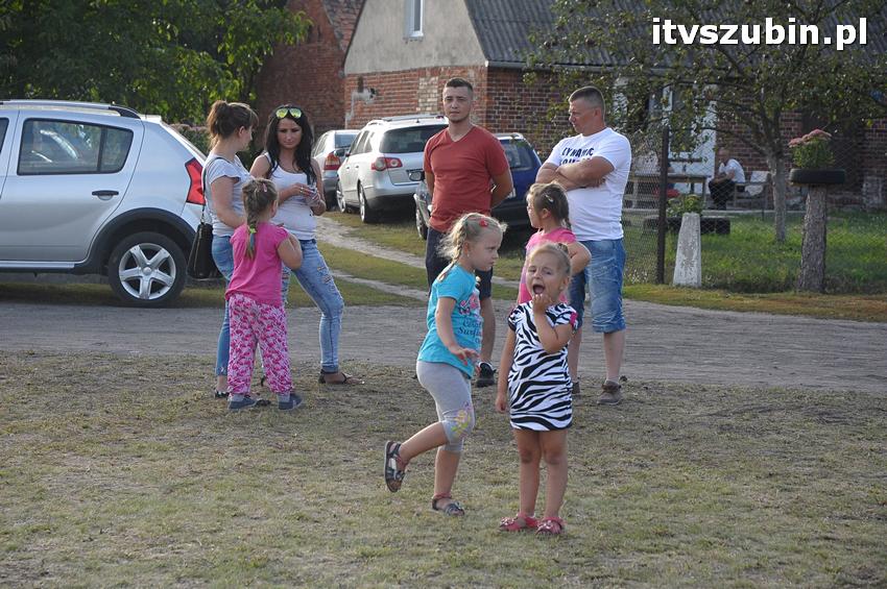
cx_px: 444
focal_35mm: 105
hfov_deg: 19.5
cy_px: 294
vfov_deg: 13.0
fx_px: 2585
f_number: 7.1
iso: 800
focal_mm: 70
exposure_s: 1/800
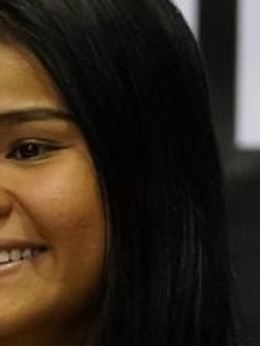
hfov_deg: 1.6
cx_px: -328
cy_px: 567
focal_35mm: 920
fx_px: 9213
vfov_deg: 2.2
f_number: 3.2
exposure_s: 1/250
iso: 6400
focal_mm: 119
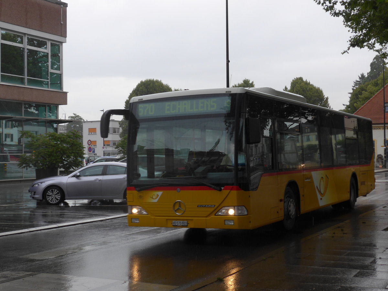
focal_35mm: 55
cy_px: 146
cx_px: 194
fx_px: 616
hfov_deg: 34.9
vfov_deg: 26.6
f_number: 3.4
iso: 160
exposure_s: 1/200
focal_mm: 11.3
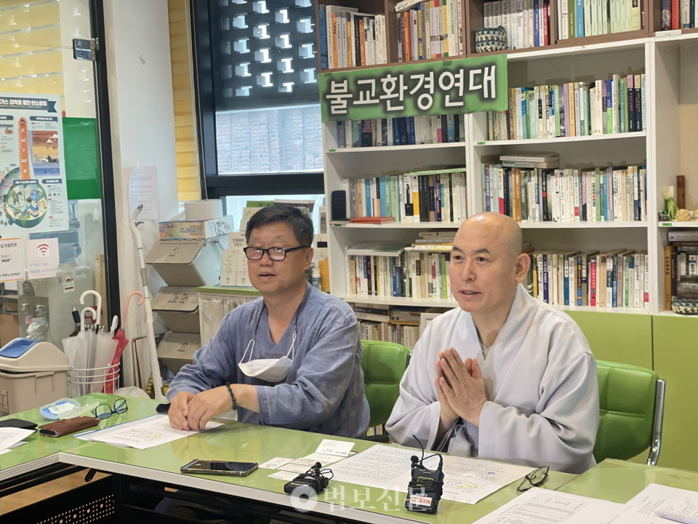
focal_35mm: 52
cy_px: 262
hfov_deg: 36.8
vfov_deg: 28.0
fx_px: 1049
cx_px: 349
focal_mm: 6
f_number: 2
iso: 160
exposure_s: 1/60
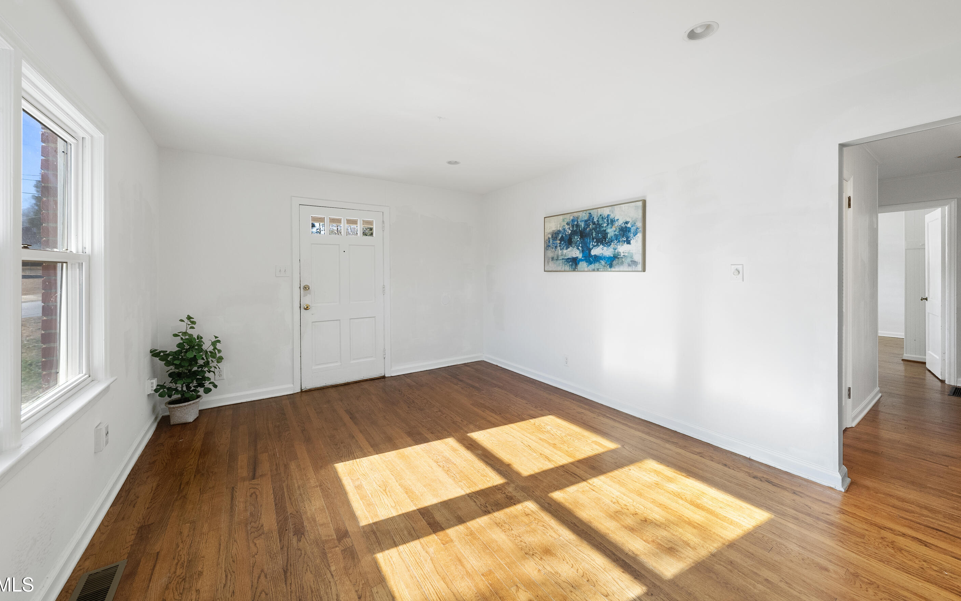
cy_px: 275
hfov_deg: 109.3
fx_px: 340
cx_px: 492
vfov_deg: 82.6
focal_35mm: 13
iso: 400
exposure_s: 1/30
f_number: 7.1
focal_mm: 12
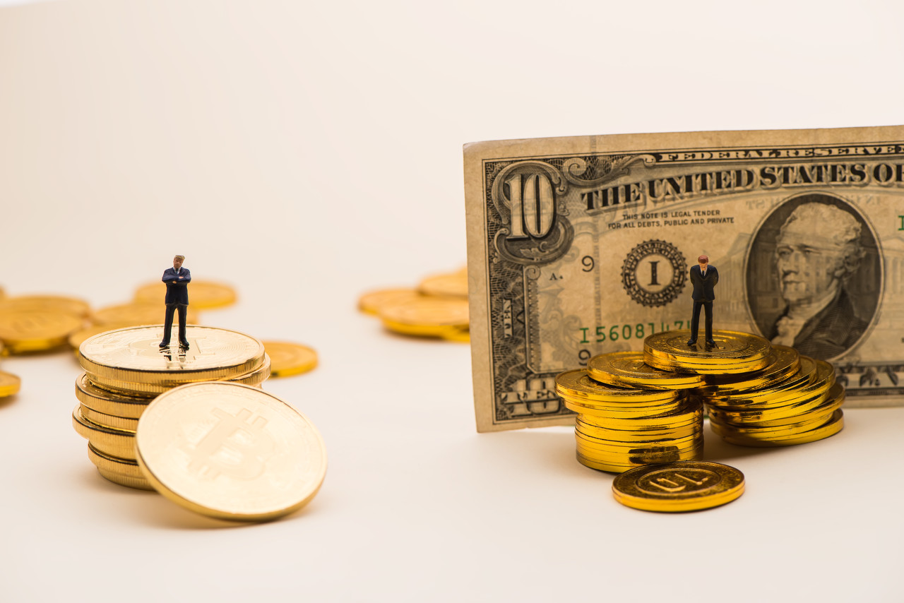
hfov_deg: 19.5
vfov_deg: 13.0
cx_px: 452
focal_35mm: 105
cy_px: 302
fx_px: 2637
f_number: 8
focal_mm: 105
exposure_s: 1/30
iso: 64
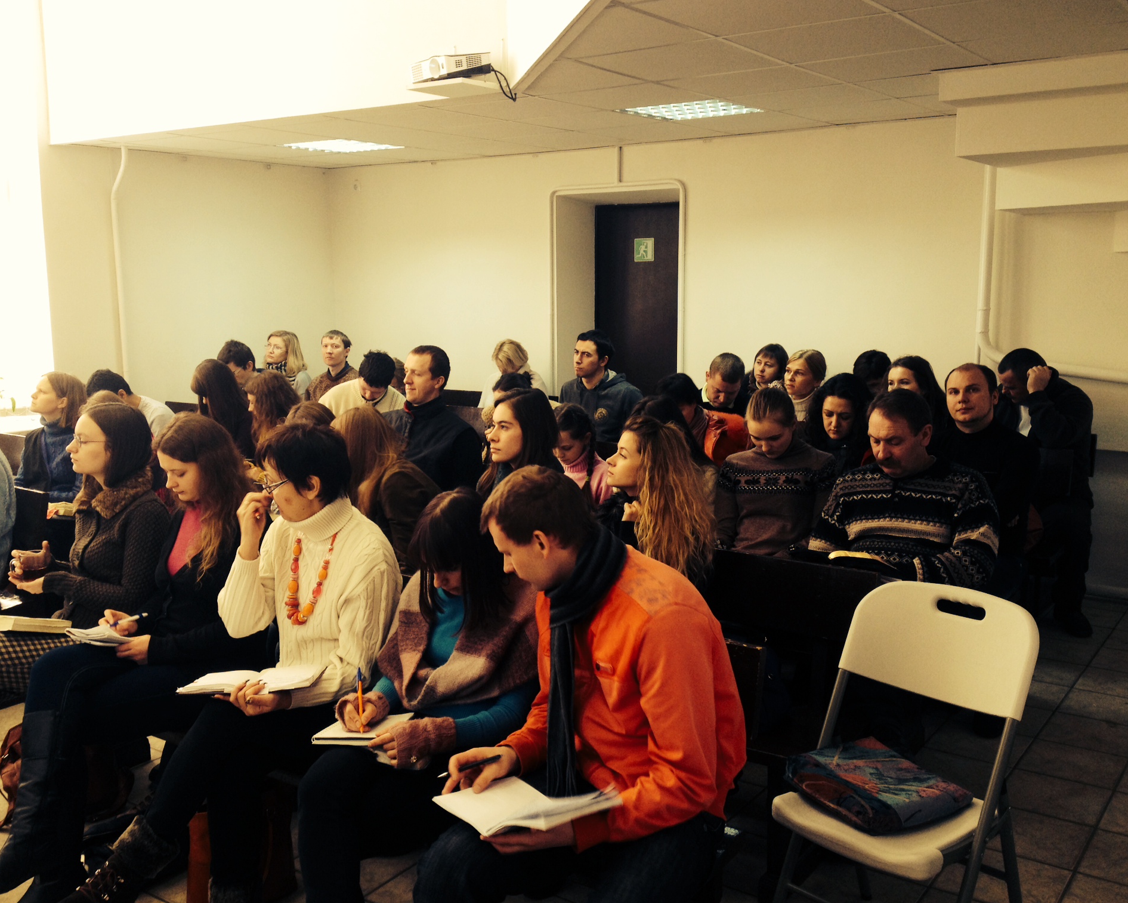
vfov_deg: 40.1
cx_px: 552
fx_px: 1235
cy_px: 448
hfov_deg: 49.1
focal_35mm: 37
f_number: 2.4
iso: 50
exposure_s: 1/20
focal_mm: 4.28
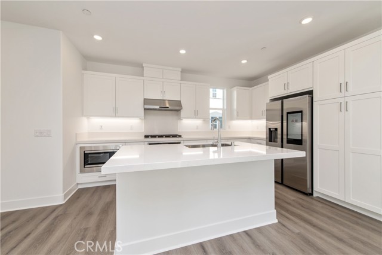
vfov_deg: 81.1
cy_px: 128
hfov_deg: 104.3
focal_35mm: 14
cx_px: 191
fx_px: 148
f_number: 5.6
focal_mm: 14
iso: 200
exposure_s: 1/125
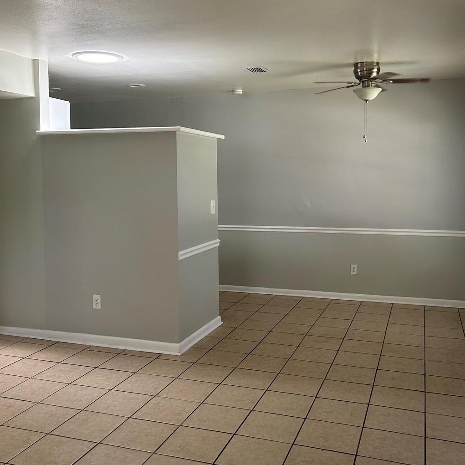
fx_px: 547
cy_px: 213
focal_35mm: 36
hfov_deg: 46.0
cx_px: 220
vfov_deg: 46.0
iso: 100
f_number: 1.5
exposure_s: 1/121
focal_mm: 5.7
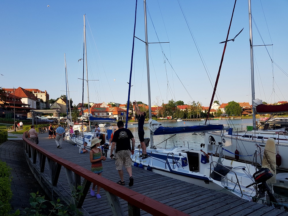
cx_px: 144
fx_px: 216
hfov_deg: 67.3
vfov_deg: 53.1
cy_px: 108
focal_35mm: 26
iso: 50
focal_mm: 4.2
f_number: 1.7
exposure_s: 1/1196
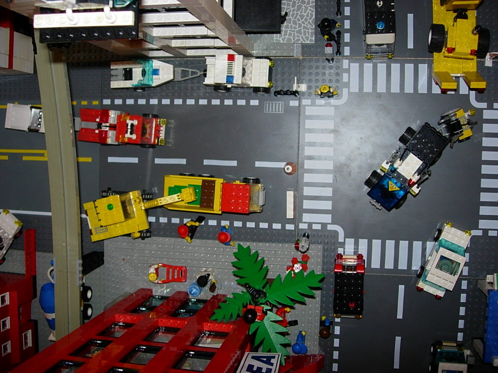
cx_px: 249
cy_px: 186
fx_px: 547
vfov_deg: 37.7
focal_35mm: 38
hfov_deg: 49.0
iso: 79
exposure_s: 1/64
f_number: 2.8
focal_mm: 7.8
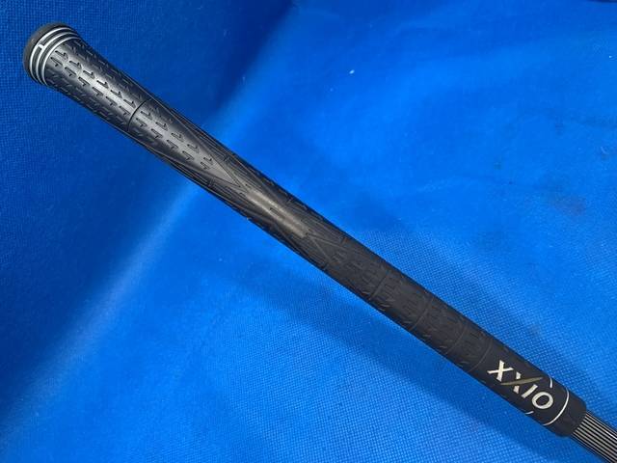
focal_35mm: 26
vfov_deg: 53.1
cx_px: 308
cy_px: 232
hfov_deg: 67.3
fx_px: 463
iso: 100
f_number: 1.8
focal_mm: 4.25
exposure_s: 1/60
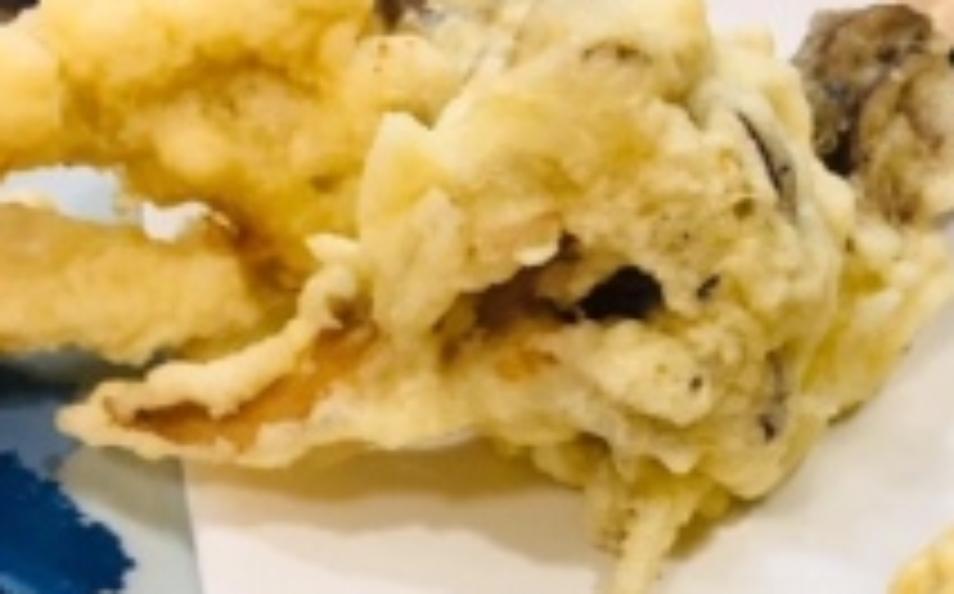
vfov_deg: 19.7
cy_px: 508
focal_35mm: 65
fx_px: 1688
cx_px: 585
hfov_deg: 31.4
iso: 50
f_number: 2.2
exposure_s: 1/30
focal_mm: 4.15
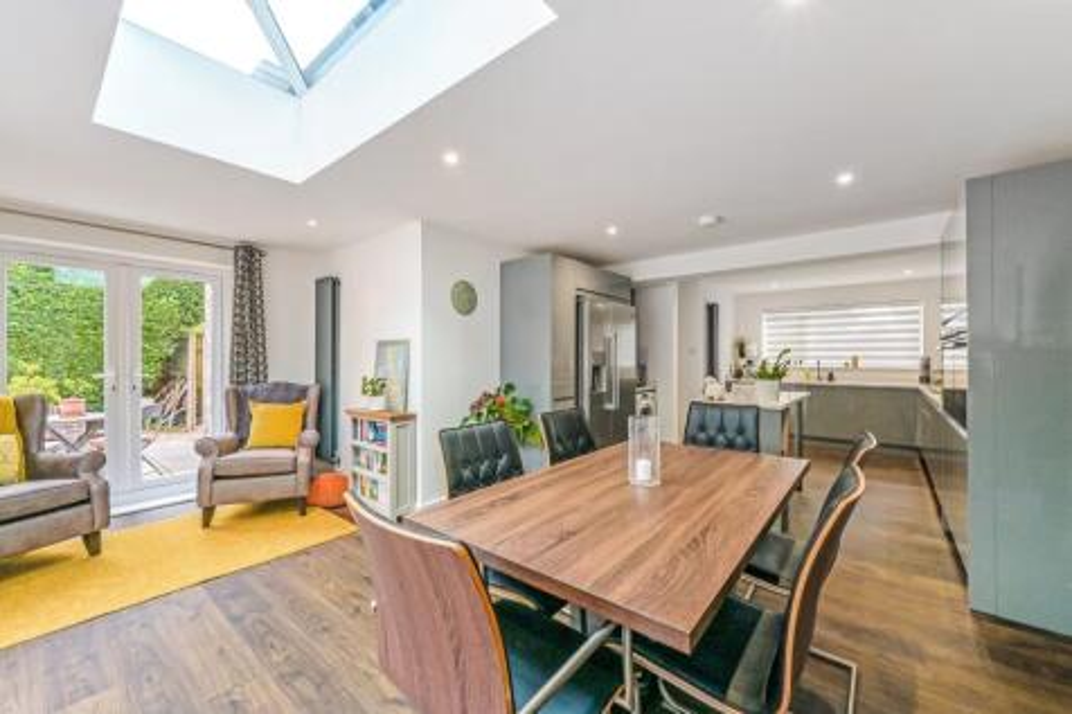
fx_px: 417
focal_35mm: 14
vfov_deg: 81.2
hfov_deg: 104.3
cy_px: 357
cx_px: 536
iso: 400
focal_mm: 14
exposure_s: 1/3
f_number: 13
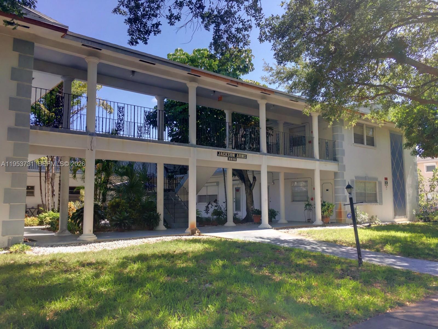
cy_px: 164
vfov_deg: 48.2
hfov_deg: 61.7
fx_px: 367
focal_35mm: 29
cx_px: 219
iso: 25
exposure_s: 1/686
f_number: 2.2
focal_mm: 4.15
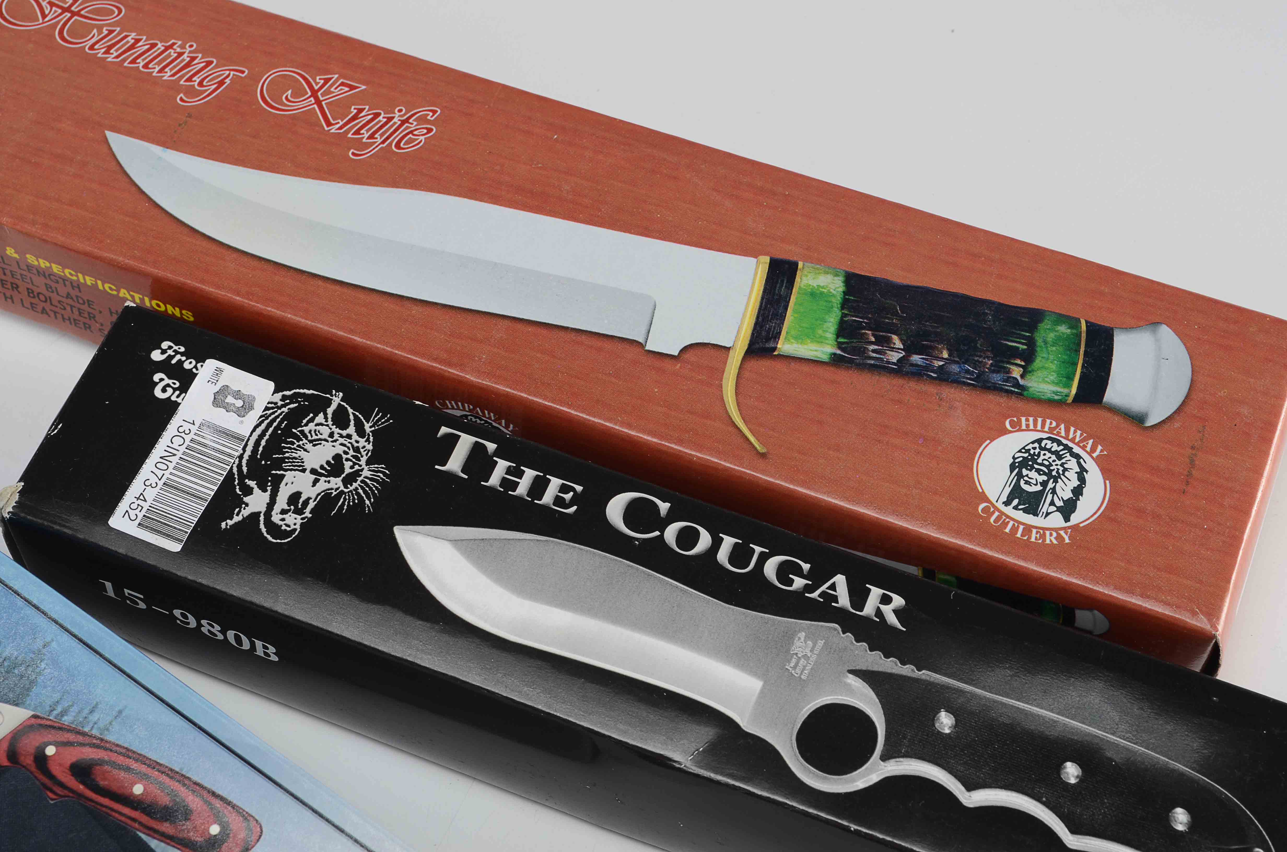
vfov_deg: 20.1
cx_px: 644
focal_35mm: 68
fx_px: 2408
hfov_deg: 29.9
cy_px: 426
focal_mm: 45
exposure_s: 1/80
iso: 100
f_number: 11
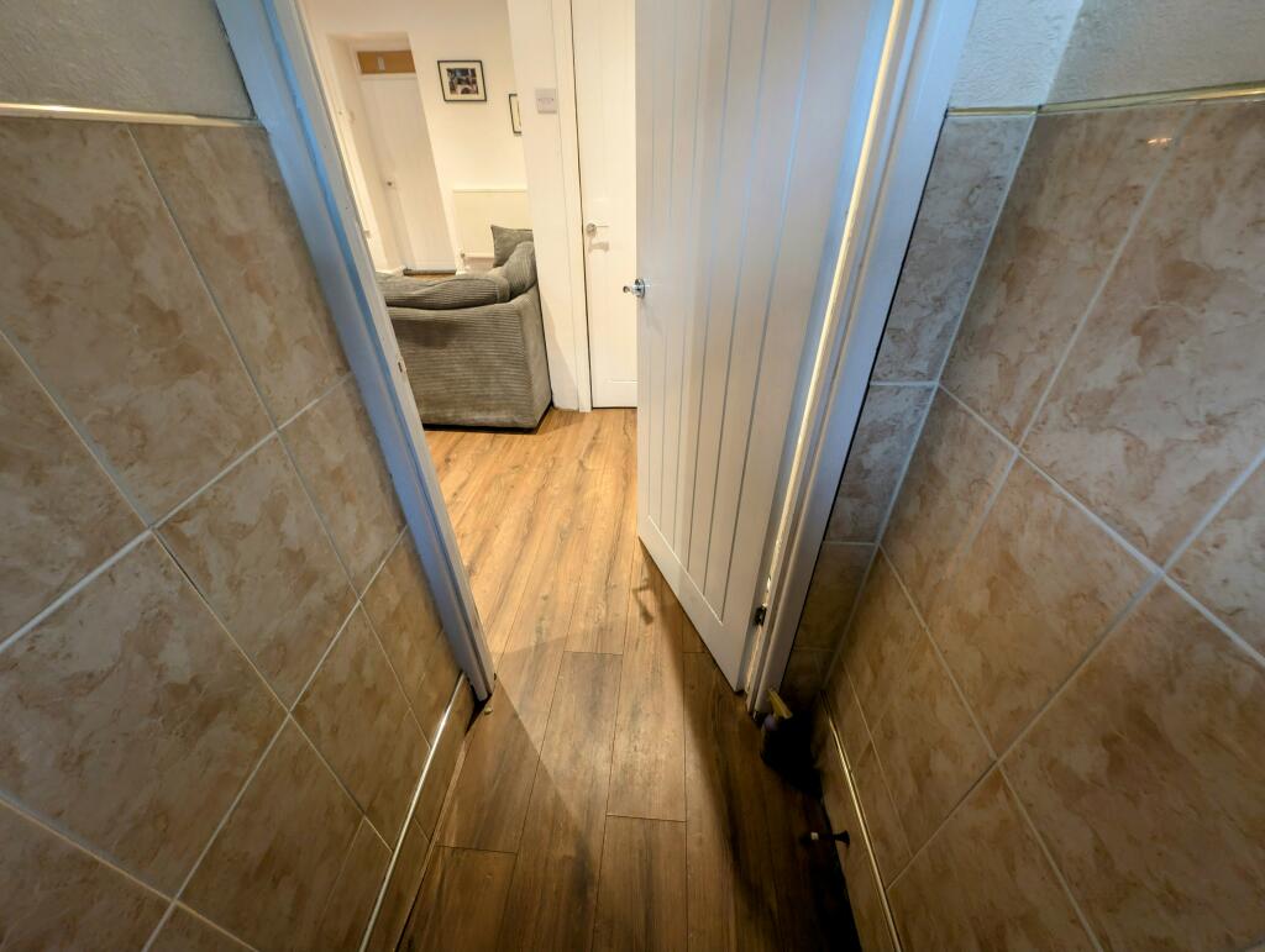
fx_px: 439
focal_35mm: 12
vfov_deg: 94.6
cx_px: 632
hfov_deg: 110.5
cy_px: 476
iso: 177
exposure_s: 1/15
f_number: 1.95
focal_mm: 2.23
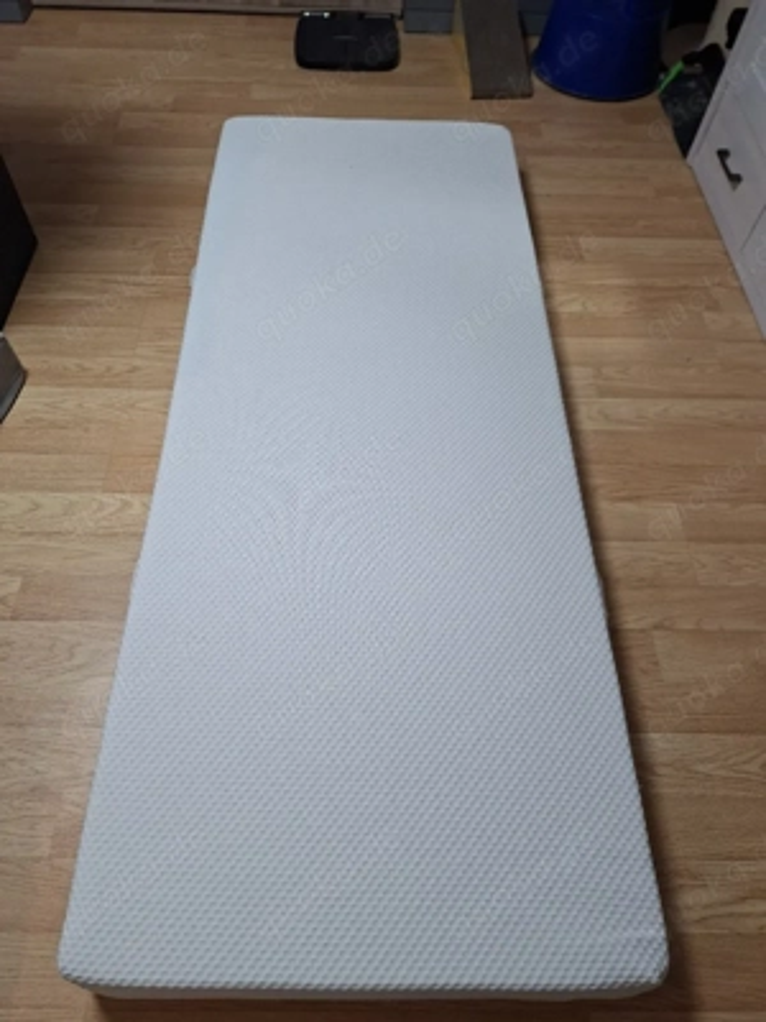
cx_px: 383
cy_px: 511
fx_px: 679
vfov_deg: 73.9
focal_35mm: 23
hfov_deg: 58.9
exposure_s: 1/100
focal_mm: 5.54
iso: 200
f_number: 1.8
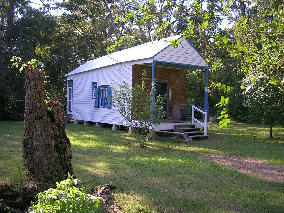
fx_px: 287
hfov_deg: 52.6
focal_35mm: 35
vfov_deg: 40.7
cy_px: 106
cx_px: 142
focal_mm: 5.4
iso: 50
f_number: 2.8
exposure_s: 1/222
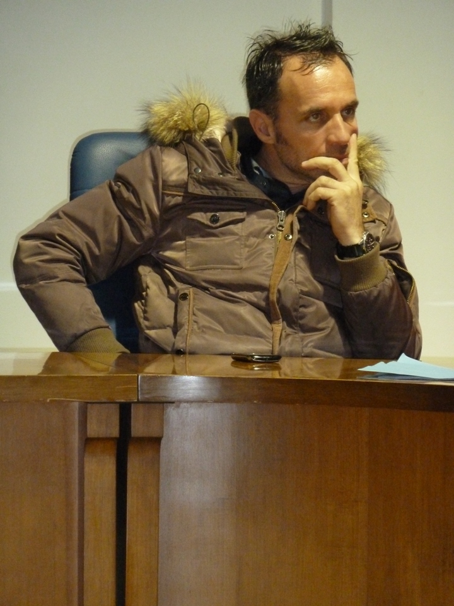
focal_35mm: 196
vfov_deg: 10.1
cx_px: 227
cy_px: 303
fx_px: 3427
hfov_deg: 7.6
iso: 640
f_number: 4.5
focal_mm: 32.1
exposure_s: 1/50
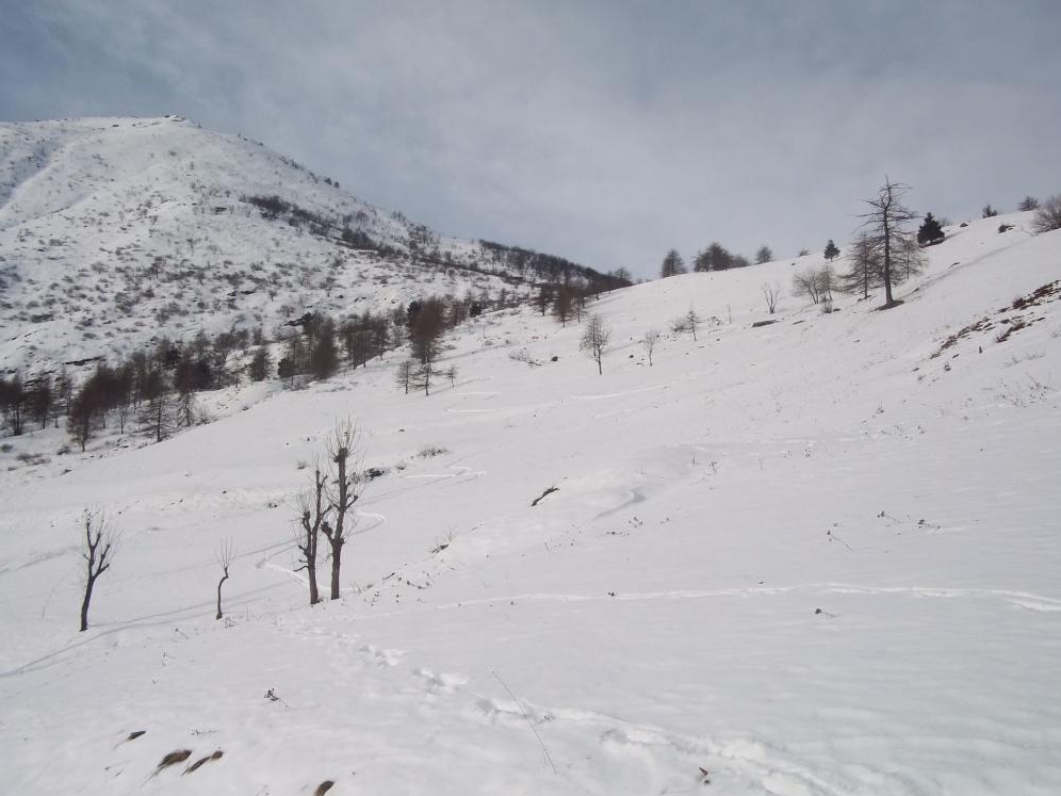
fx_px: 1134
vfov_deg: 38.7
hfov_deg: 50.1
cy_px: 408
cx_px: 544
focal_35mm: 37
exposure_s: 1/320
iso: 80
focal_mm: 6.5
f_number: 8
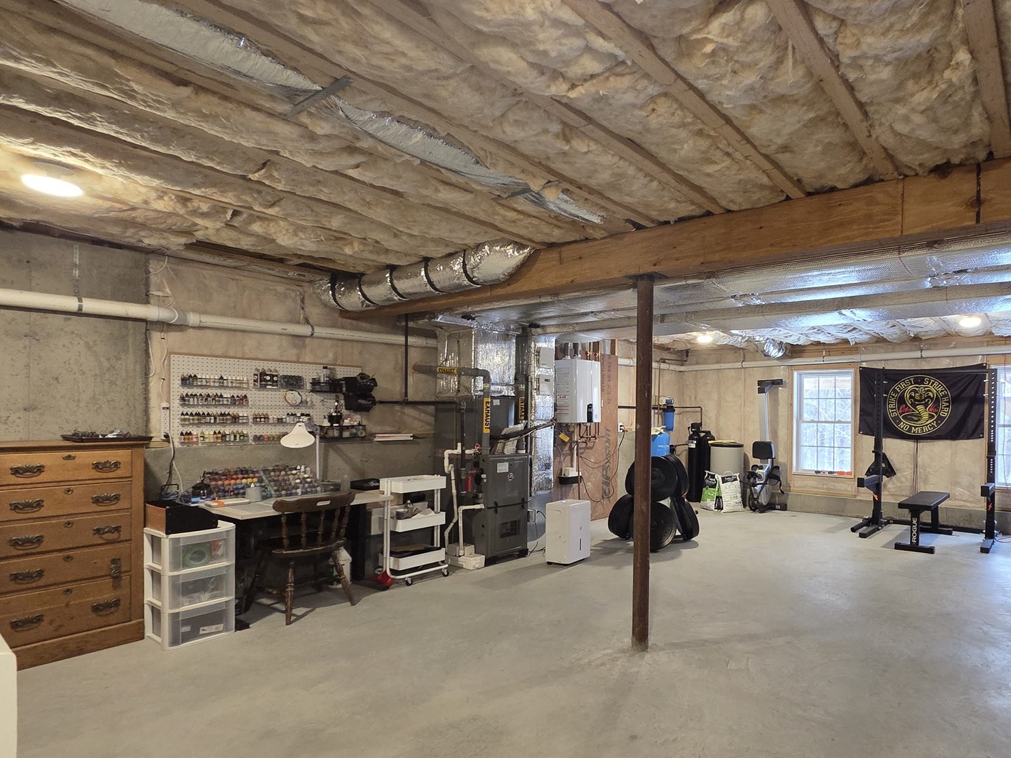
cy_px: 417
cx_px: 694
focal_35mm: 18
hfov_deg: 84.0
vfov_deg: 71.4
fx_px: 526
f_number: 2.2
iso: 400
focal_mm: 2.2
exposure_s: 1/60
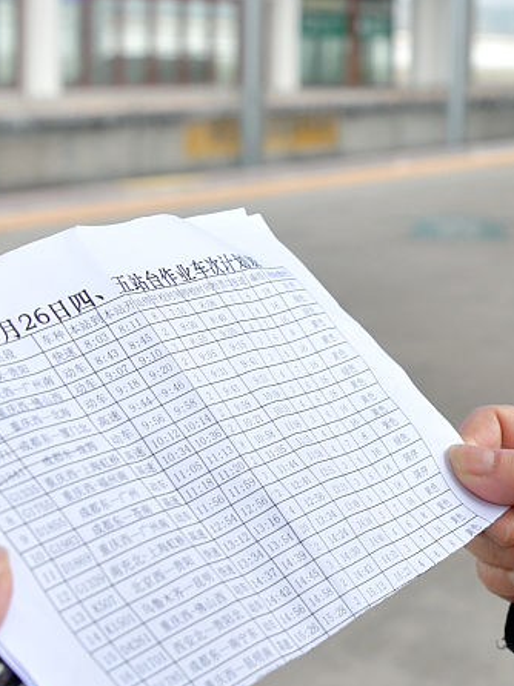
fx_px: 1744
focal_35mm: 88
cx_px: 636
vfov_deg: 22.1
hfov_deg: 16.0
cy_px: 192
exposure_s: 1/250
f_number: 5.6
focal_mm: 34
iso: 1250
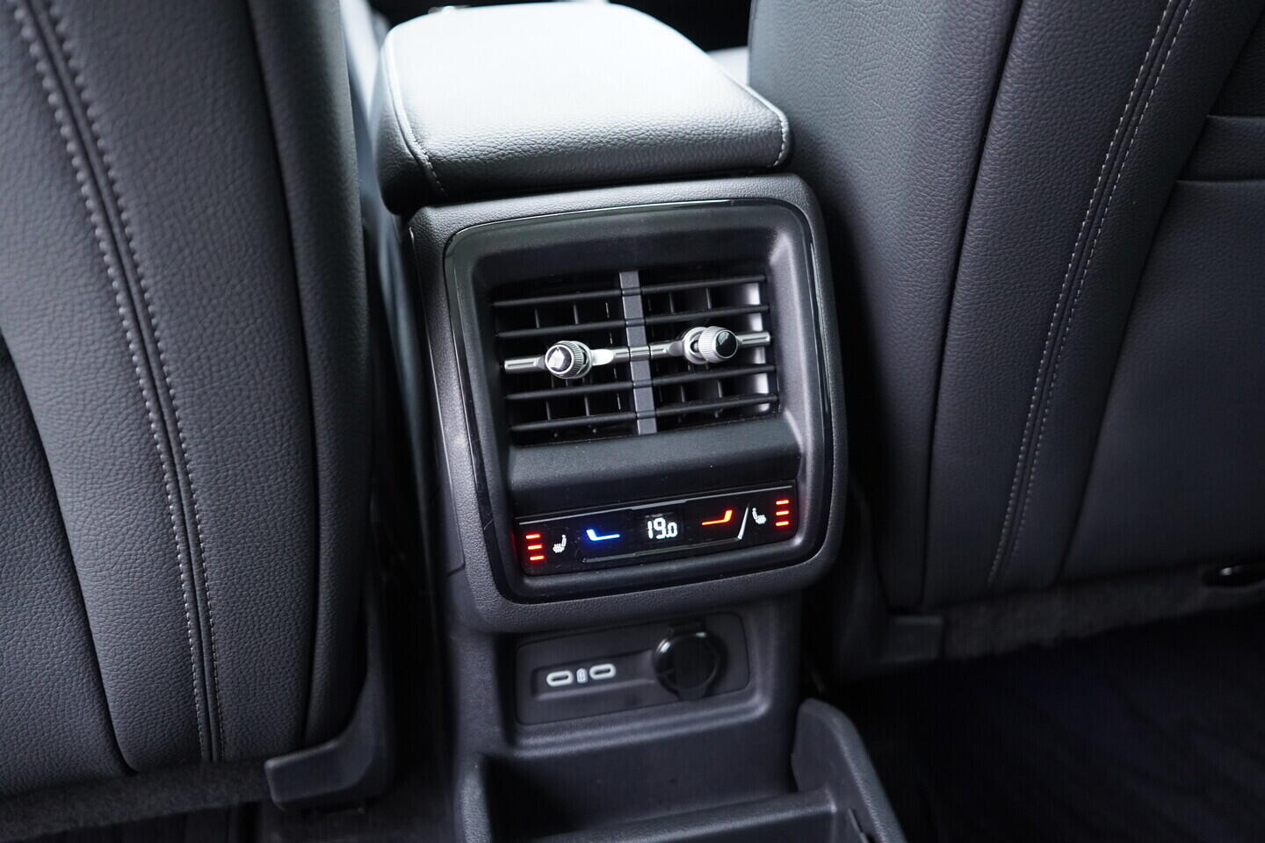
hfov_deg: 53.1
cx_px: 632
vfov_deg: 36.9
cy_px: 422
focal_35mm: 36
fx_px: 1265
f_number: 2.8
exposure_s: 1/40
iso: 1250
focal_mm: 24
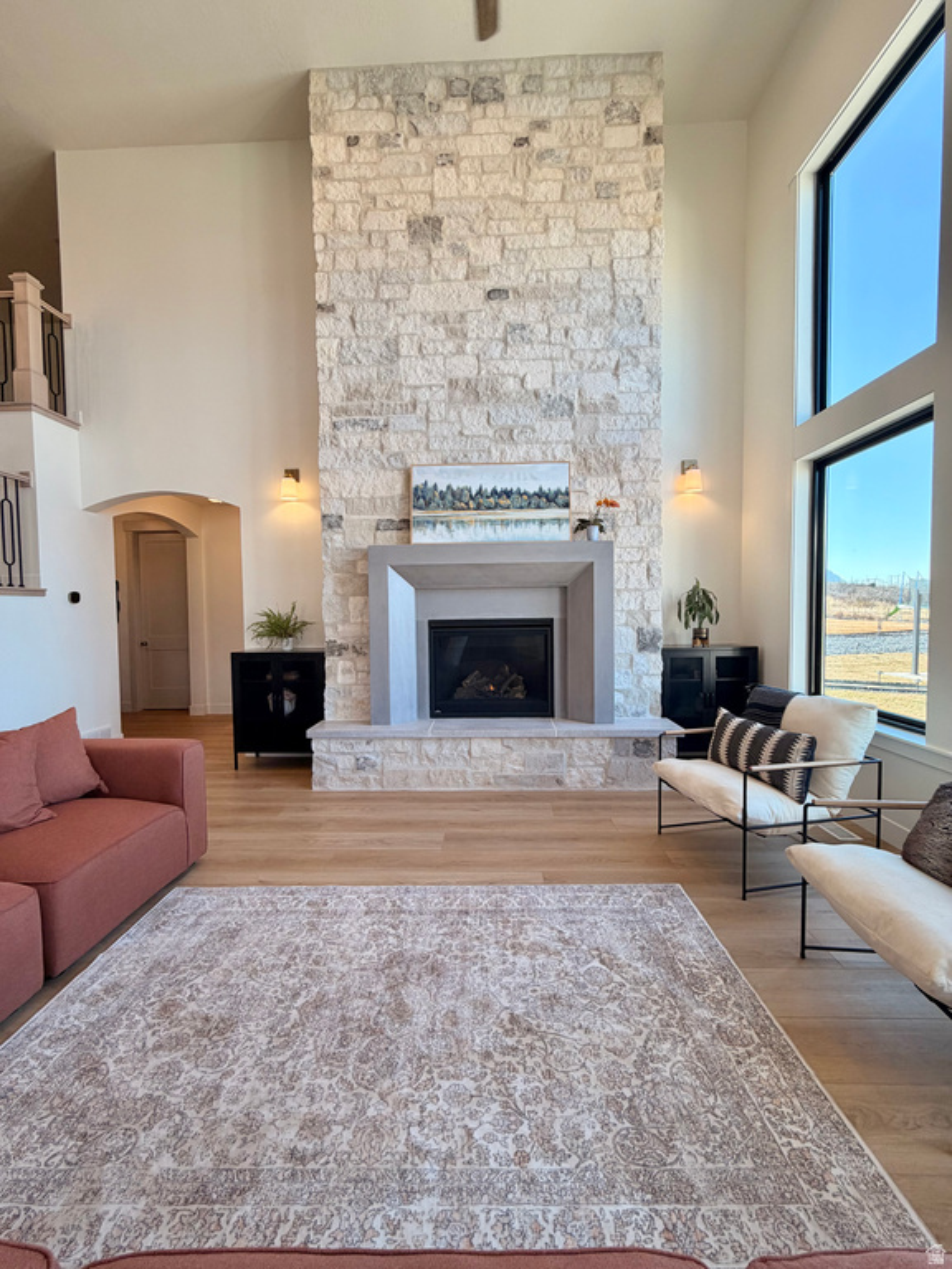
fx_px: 513
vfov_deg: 102.1
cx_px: 476
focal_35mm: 14
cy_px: 634
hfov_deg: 85.7
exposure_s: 1/120
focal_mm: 2.22
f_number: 2.2
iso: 64
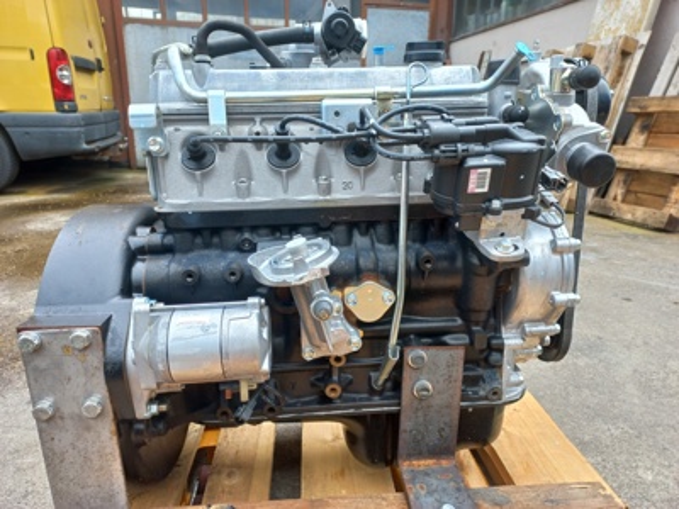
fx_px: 490
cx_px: 340
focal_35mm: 25
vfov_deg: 54.9
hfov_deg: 69.4
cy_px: 254
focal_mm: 4.6
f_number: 1.8
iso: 40
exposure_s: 1/100
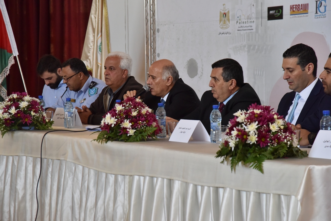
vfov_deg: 11.4
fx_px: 1103
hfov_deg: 17.1
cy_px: 110
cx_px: 166
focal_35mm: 120
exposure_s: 1/200
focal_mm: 120
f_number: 7.1
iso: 2500
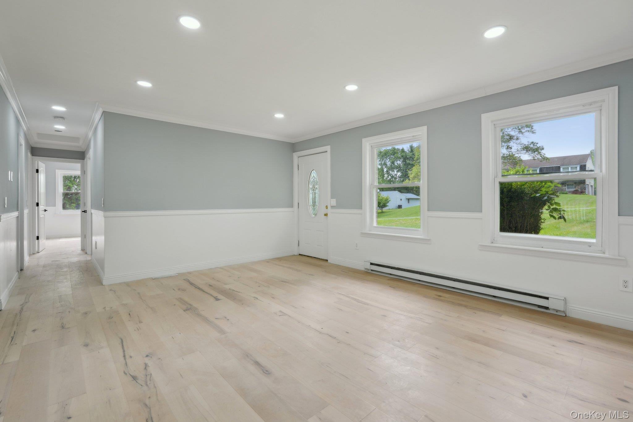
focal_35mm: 16
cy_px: 211
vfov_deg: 73.7
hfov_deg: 96.7
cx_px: 316
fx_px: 281
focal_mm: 16
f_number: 9
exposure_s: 1/30
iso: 200
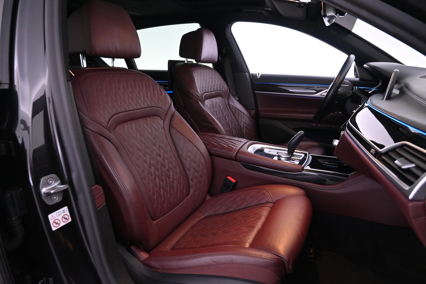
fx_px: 284
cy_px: 142
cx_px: 213
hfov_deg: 73.7
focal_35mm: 24
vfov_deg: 53.1
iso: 1800
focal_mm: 16
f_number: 3.5
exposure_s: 1/25
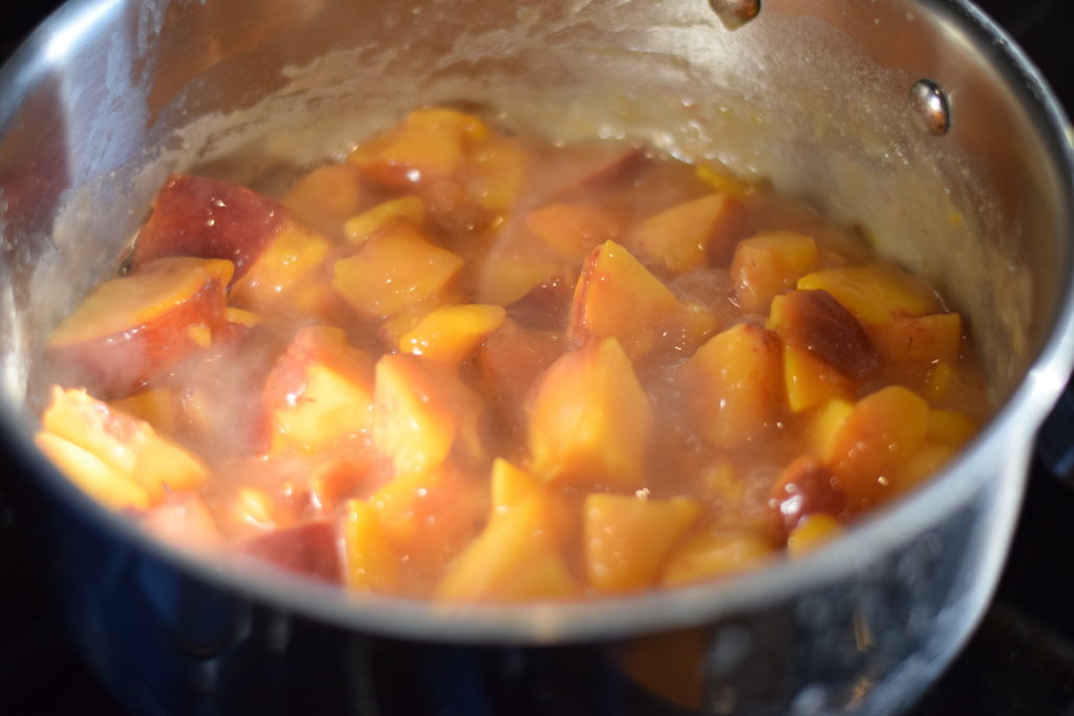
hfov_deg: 27.0
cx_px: 537
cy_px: 358
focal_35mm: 75
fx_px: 2238
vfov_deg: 18.2
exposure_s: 1/1000
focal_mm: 50
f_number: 1.8
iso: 800
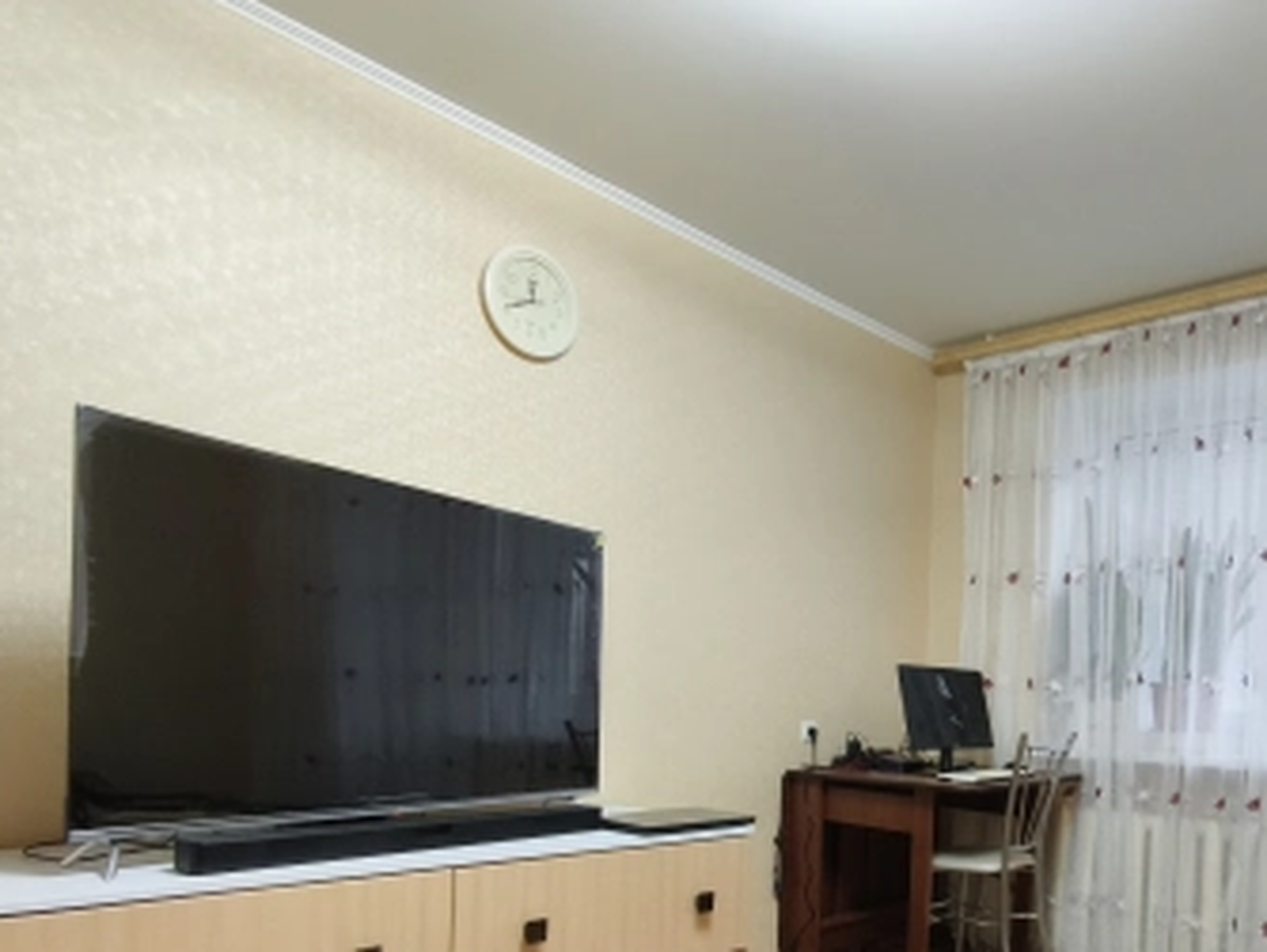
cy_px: 698
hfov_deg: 60.1
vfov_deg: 48.2
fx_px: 1026
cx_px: 945
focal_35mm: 28
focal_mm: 1.91
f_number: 2.2
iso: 200
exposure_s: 1/33.3
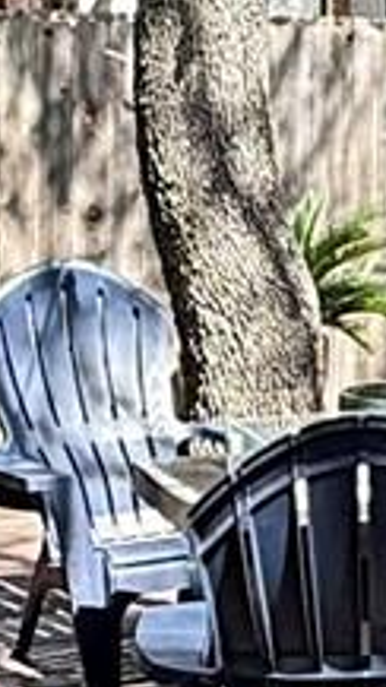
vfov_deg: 14.9
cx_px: 819
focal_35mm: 144
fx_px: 2621
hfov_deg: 8.0
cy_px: 225
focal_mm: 2.22
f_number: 2.2
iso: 64
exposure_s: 1/210
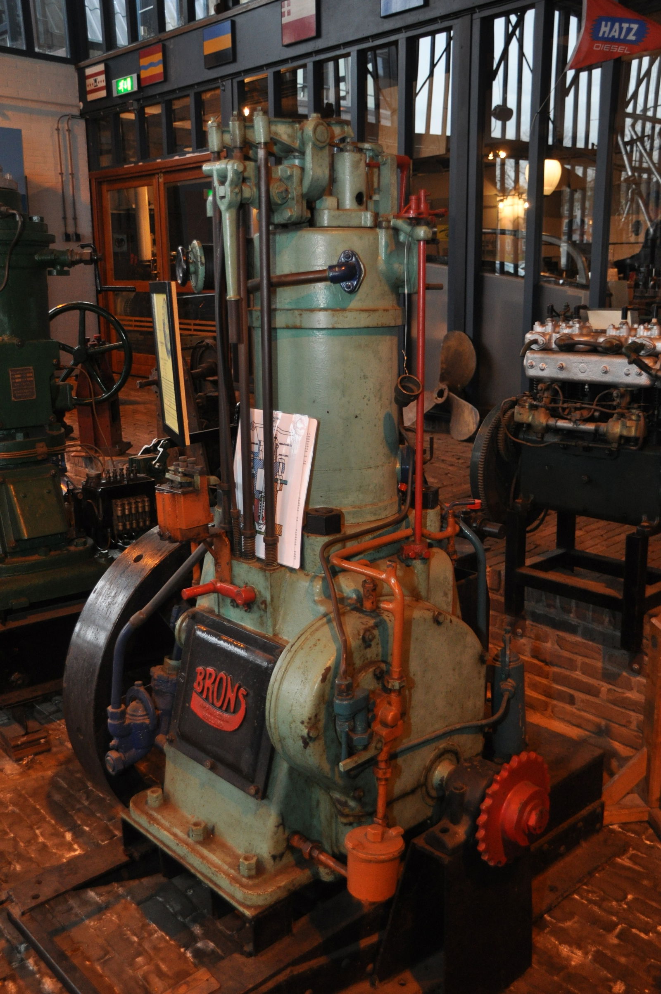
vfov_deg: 57.3
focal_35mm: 33
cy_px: 497
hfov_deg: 39.9
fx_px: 911
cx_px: 330
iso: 800
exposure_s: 1/60
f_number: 4
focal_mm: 22
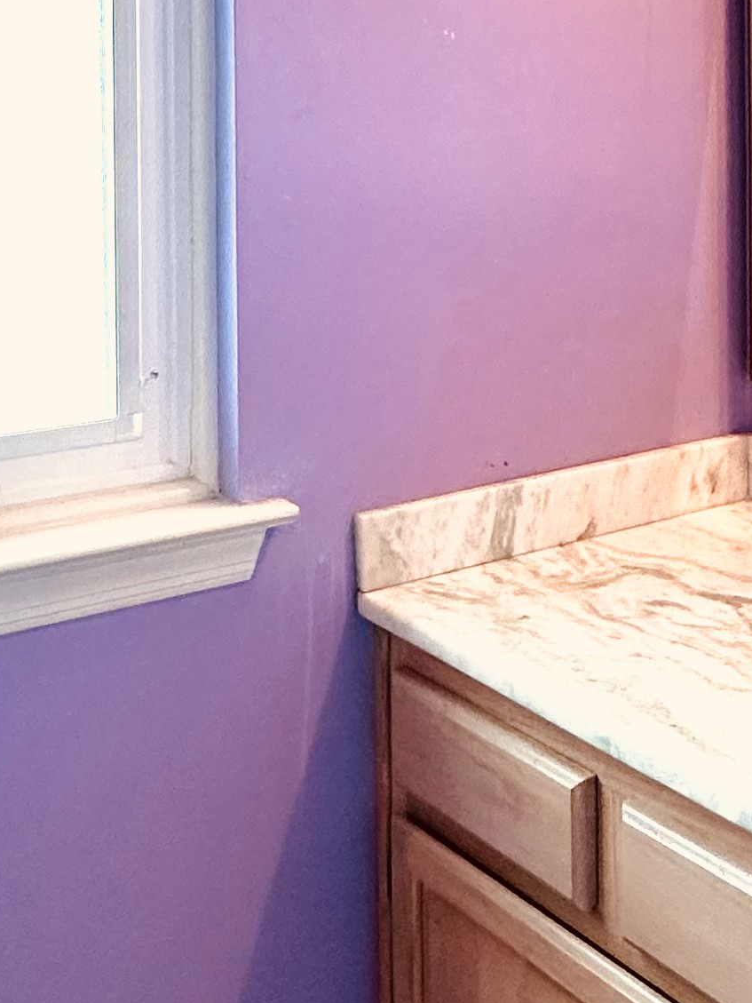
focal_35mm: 50
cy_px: 168
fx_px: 1448
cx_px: 592
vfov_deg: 36.6
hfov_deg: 28.5
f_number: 2.2
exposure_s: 1/120
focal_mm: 2.22
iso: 160
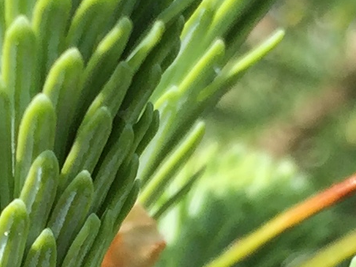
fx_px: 2159
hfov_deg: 9.4
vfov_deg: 7.0
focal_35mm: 210
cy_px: 252
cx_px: 92
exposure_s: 1/964
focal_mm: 4.15
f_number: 2.2
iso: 32
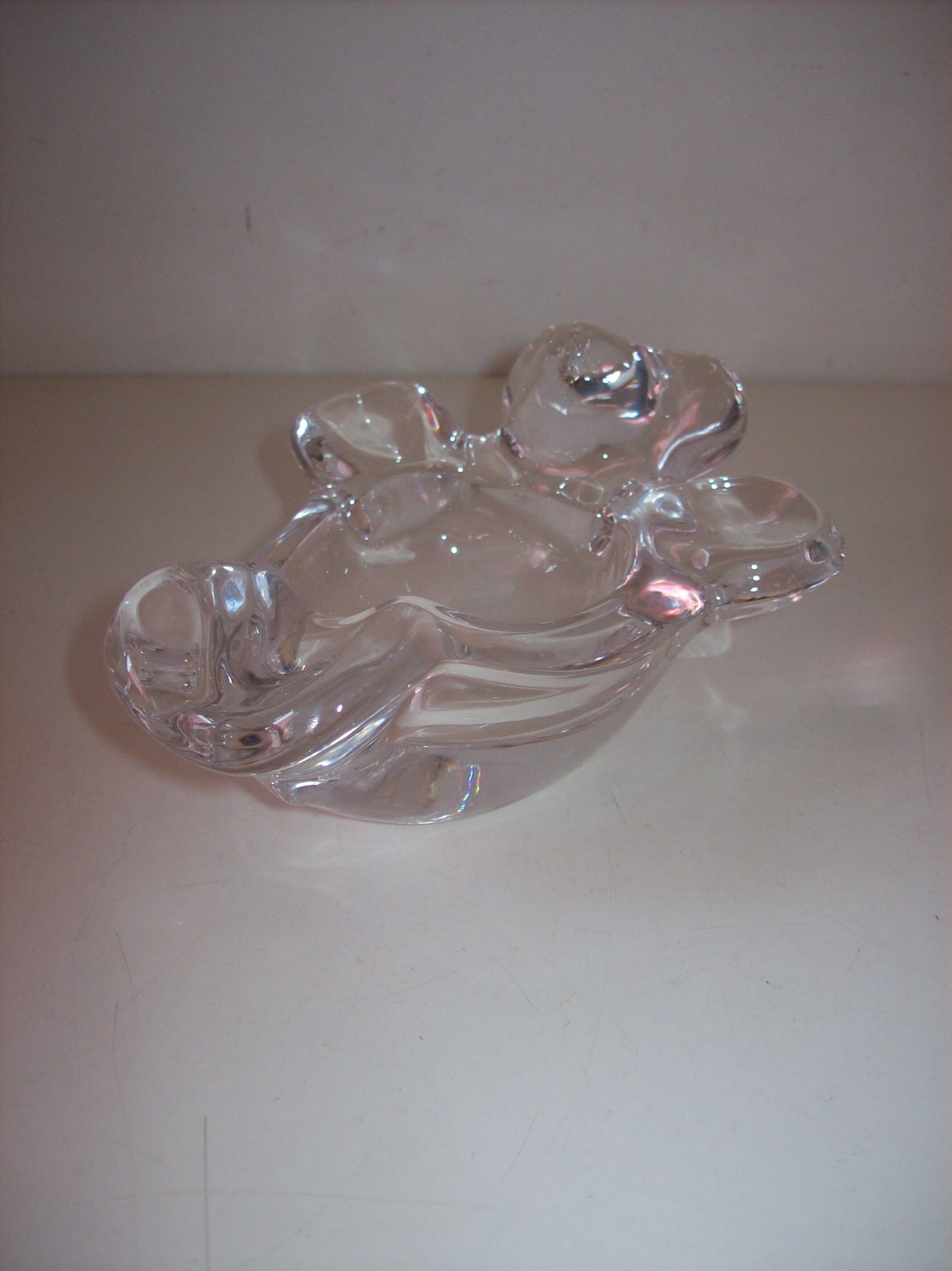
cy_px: 636
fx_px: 1321
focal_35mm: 36
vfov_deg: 51.4
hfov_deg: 39.6
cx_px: 476
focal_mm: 6
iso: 80
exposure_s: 1/64
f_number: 2.7
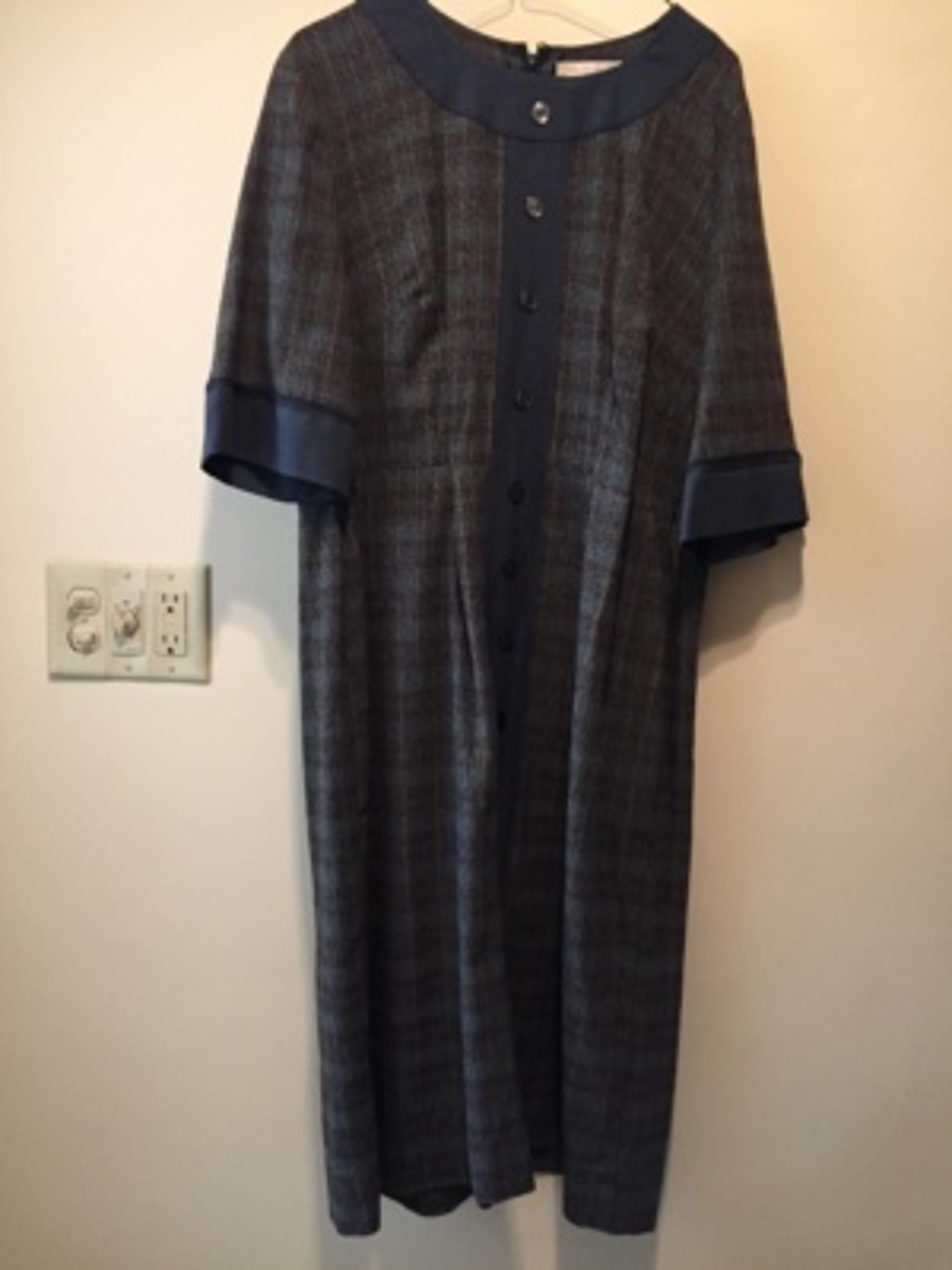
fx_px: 1063
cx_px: 476
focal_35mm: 29
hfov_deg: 48.2
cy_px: 635
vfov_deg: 61.7
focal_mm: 4.15
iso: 250
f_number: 2.2
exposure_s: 1/24
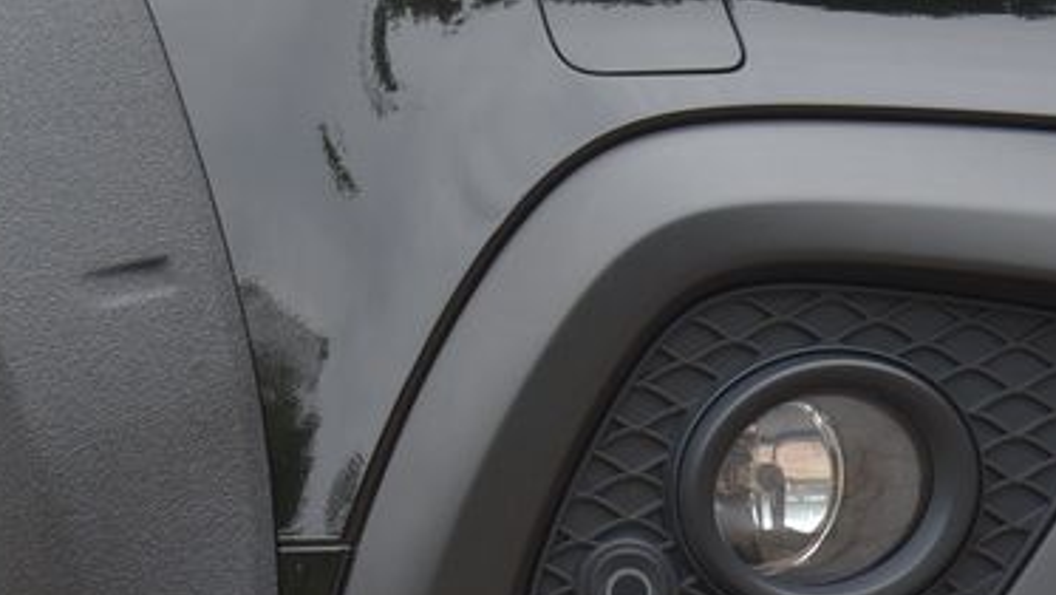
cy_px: -258
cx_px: -40
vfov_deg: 3.5
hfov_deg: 6.2
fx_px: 9662
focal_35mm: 345
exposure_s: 1/200
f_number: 7.1
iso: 500
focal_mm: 120
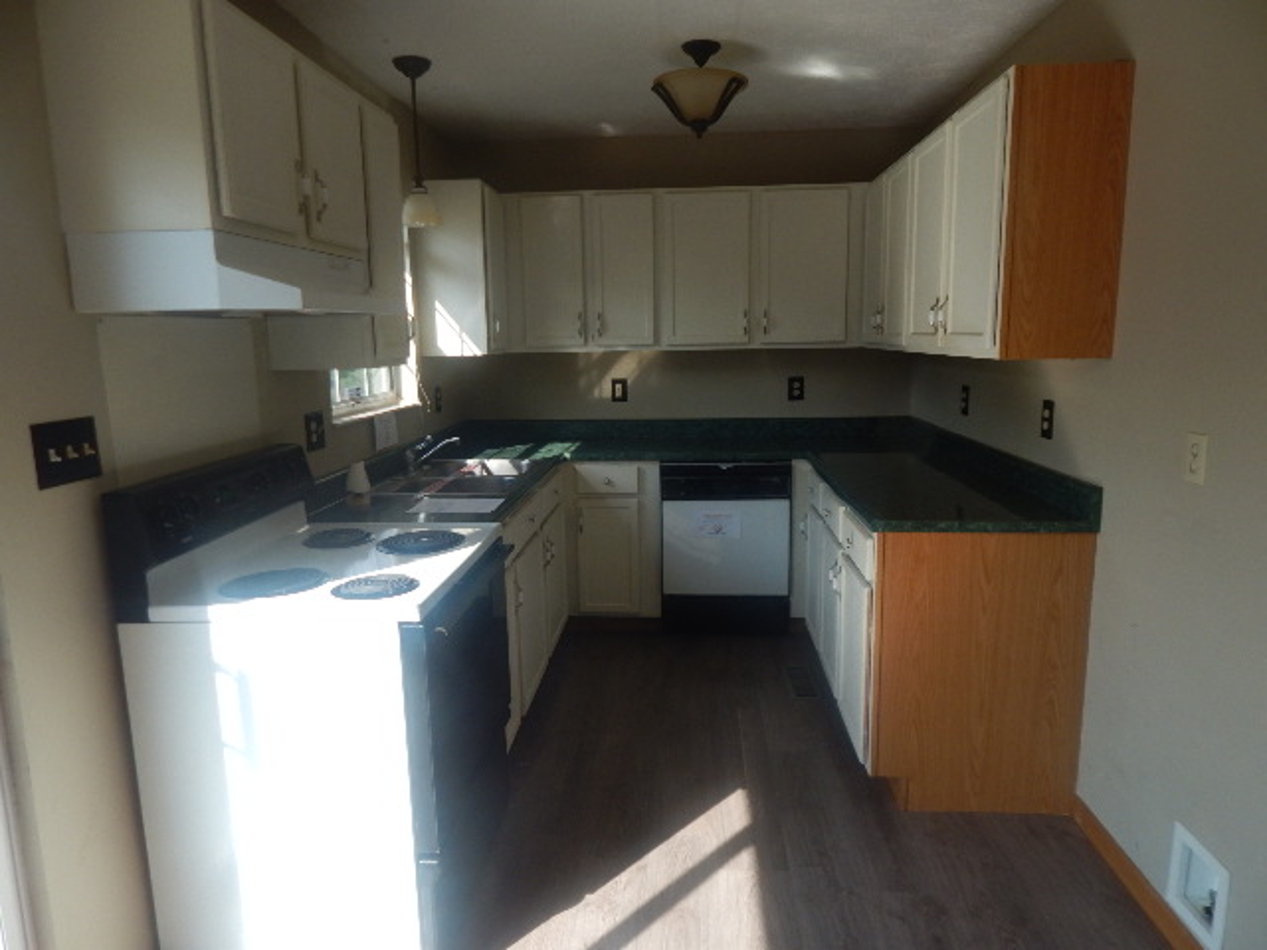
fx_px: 805
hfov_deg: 76.4
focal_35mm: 22
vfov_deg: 61.1
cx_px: 634
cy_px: 475
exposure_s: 1/400
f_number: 3
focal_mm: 4
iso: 125
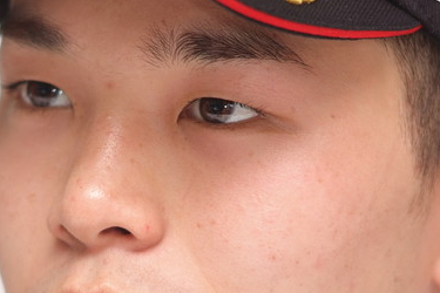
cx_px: 116
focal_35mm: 518
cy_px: 183
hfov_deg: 4.0
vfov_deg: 2.7
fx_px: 6331
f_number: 2.8
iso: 200
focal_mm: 180
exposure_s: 1/125
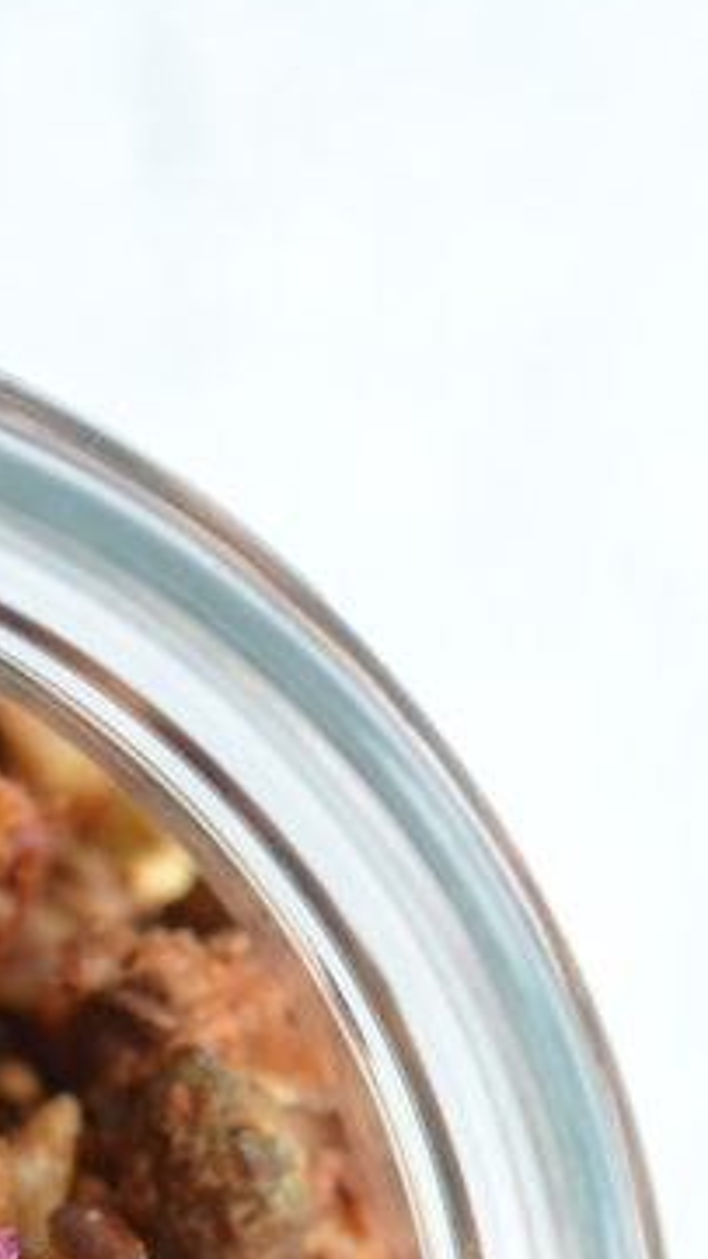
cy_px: 1684
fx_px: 15639
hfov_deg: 2.6
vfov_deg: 4.6
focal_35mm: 468
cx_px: -183
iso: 200
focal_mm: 105
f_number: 5.6
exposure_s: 1/8
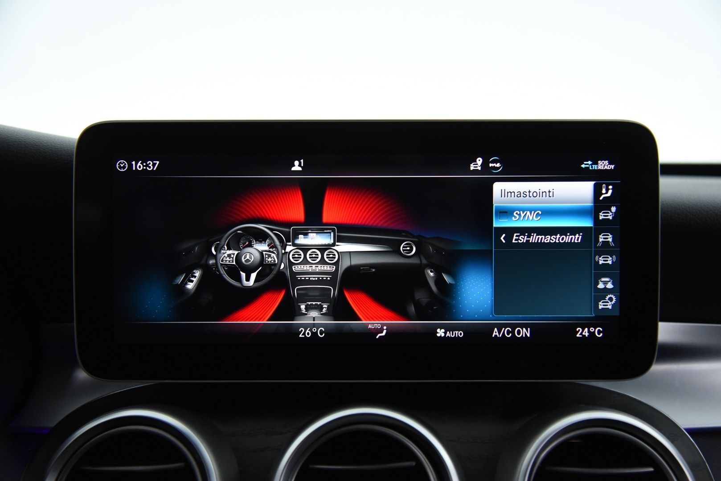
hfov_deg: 42.7
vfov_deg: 29.3
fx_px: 922
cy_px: 240
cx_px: 360
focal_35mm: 46
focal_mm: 46
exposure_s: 1/80
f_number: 4
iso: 4000
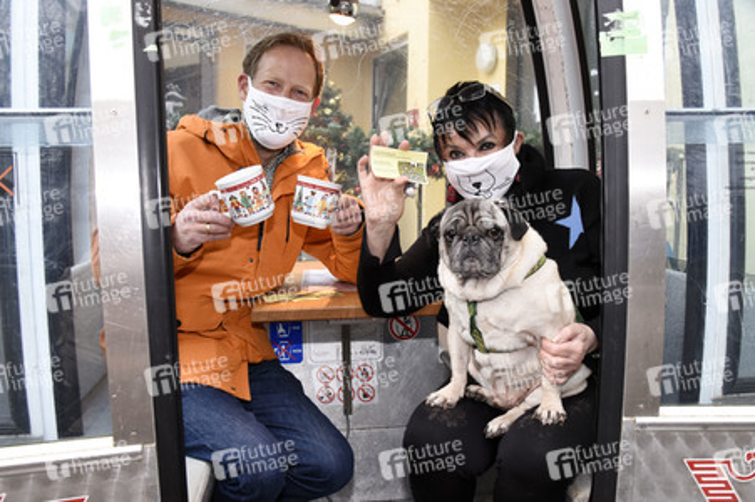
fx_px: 629
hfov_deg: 62.0
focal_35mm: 30
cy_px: 251
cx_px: 378
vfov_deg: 43.5
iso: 1600
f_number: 6.3
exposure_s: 1/160
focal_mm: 30
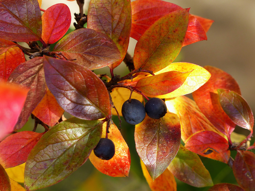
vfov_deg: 2.5
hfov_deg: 3.3
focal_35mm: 596
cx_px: 128
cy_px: 96
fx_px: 4390
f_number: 4
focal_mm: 107.3
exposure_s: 1/160
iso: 100
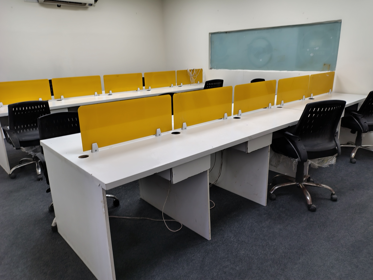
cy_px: 140
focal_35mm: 25
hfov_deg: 69.4
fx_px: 269
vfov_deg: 54.9
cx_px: 186
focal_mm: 4.71
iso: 245
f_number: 1.7
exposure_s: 1/50.1
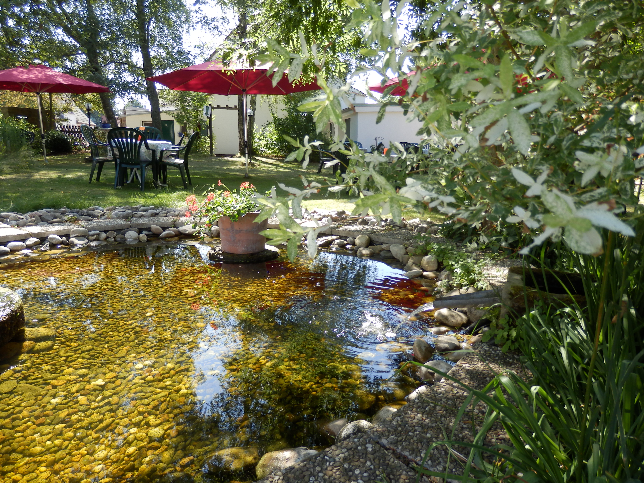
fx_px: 465
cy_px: 242
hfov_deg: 69.4
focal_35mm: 25
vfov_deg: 54.9
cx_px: 322
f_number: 3
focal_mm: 4.5
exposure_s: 1/200
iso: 80
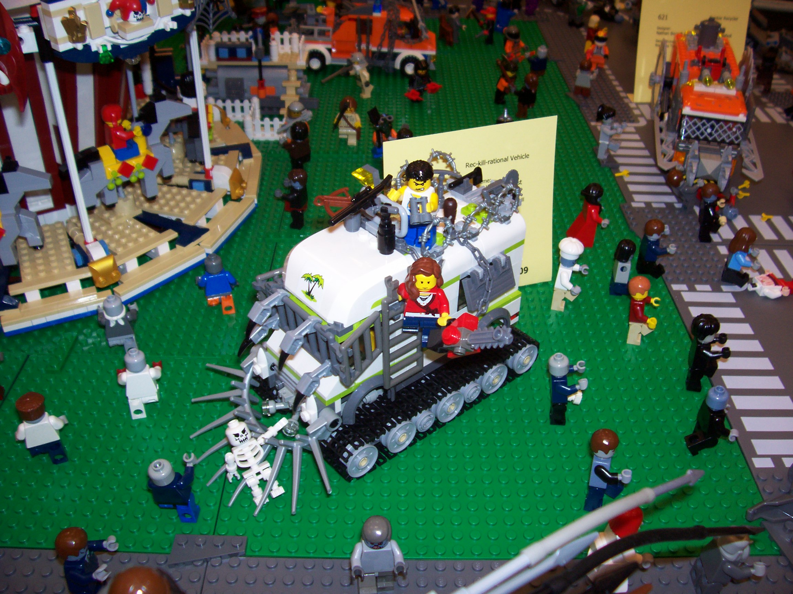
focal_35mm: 34
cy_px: 297
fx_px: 779
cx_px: 396
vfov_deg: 41.8
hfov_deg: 54.0
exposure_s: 1/64
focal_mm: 5.6
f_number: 2.7
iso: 80
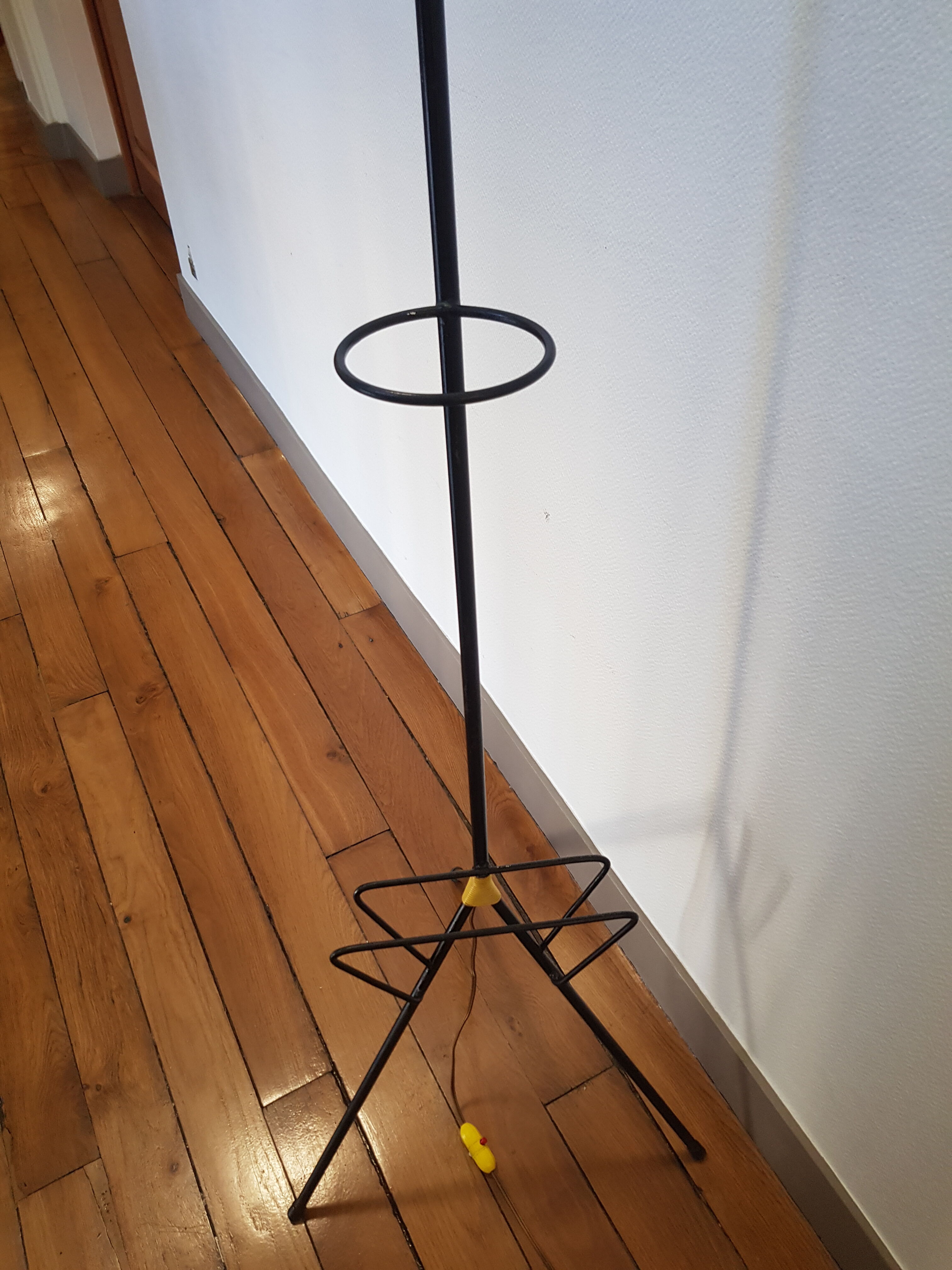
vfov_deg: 67.3
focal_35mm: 26
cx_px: 476
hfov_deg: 53.1
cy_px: 635
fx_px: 953
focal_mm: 4.2
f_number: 1.7
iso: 125
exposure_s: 1/50
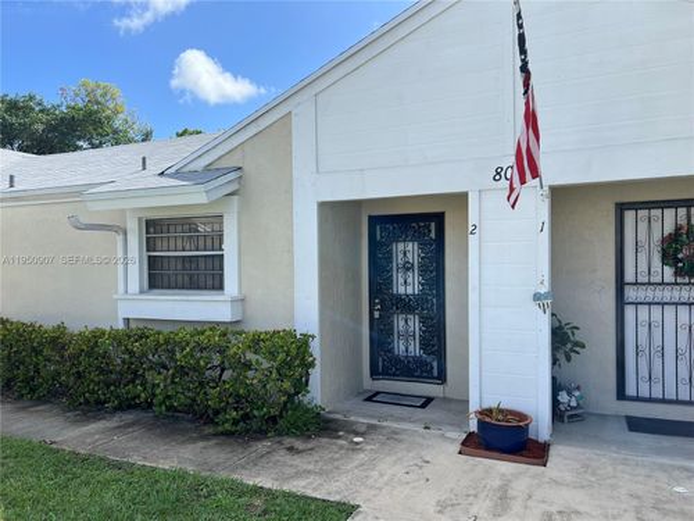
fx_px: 521
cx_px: 347
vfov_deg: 53.1
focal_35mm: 26
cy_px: 260
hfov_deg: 67.3
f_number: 1.5
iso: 50
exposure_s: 1/3077
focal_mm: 5.7
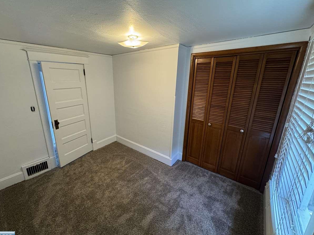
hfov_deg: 98.1
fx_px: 136
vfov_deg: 81.7
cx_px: 147
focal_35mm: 15
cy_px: 115
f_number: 2.2
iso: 320
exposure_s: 1/99
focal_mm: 2.22
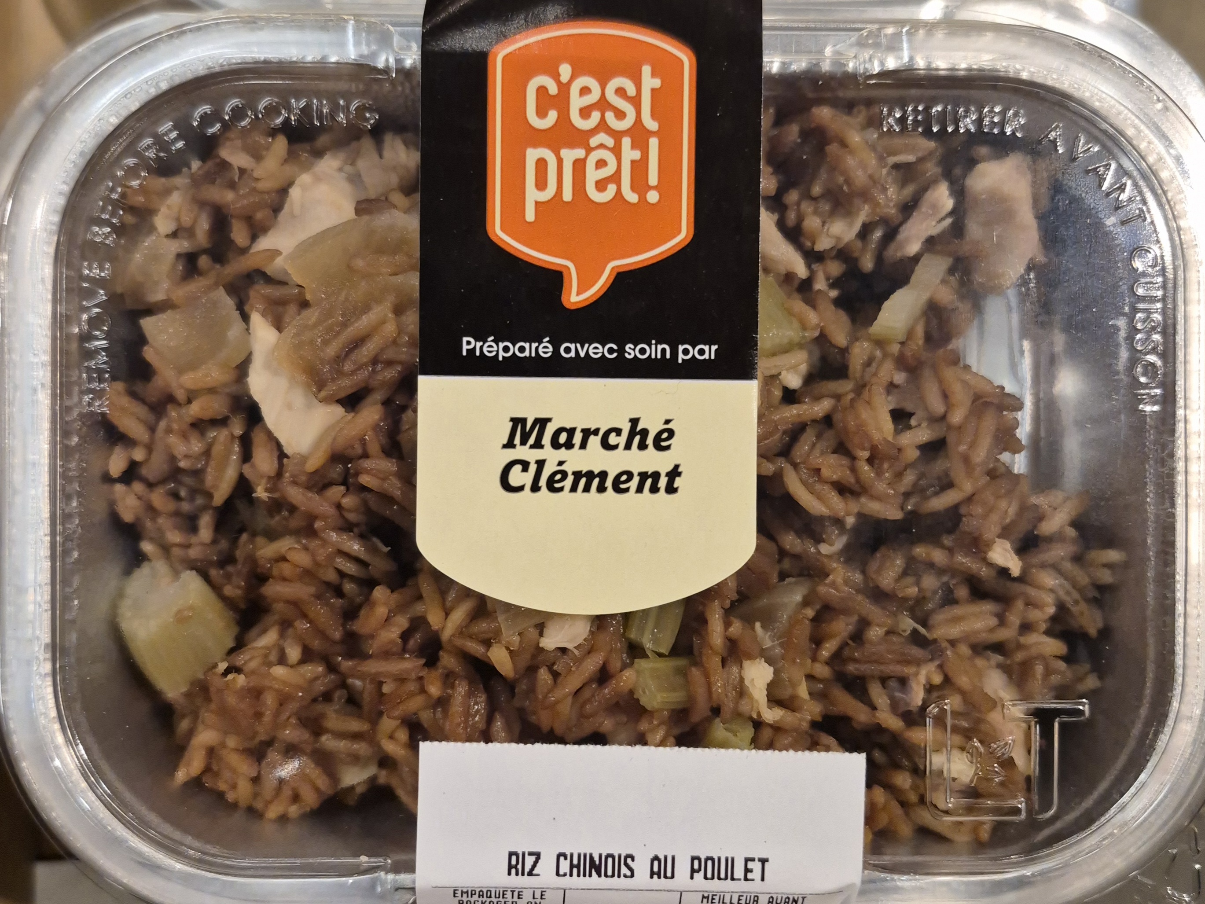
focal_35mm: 23
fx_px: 801
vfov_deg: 58.9
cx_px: 602
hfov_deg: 73.9
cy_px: 452
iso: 160
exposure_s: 1/120
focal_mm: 5.4
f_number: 1.8
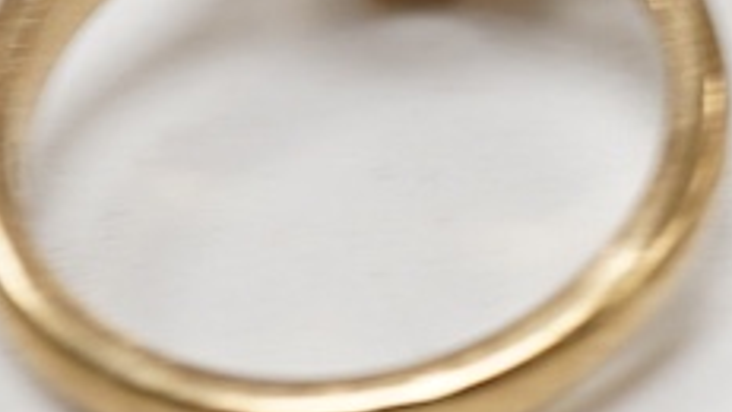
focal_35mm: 184
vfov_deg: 6.5
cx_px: 764
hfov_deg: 11.6
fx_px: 3572
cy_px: -222
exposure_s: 1/125
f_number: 11
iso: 1250
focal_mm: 30
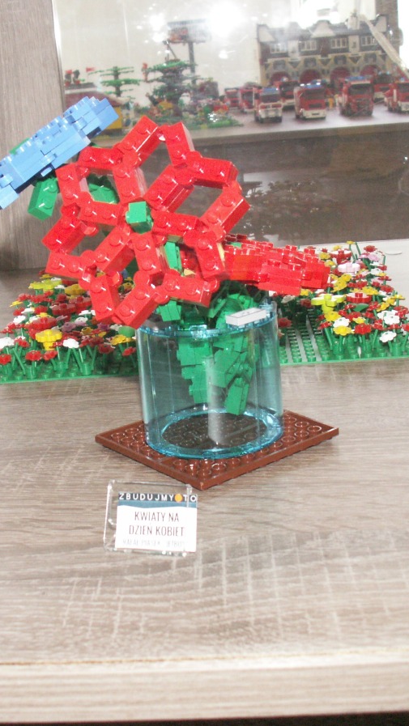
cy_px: 363
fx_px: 983
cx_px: 123
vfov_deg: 40.6
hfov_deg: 23.4
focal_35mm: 51
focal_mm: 5.86
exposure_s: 1/125
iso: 160
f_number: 2.8
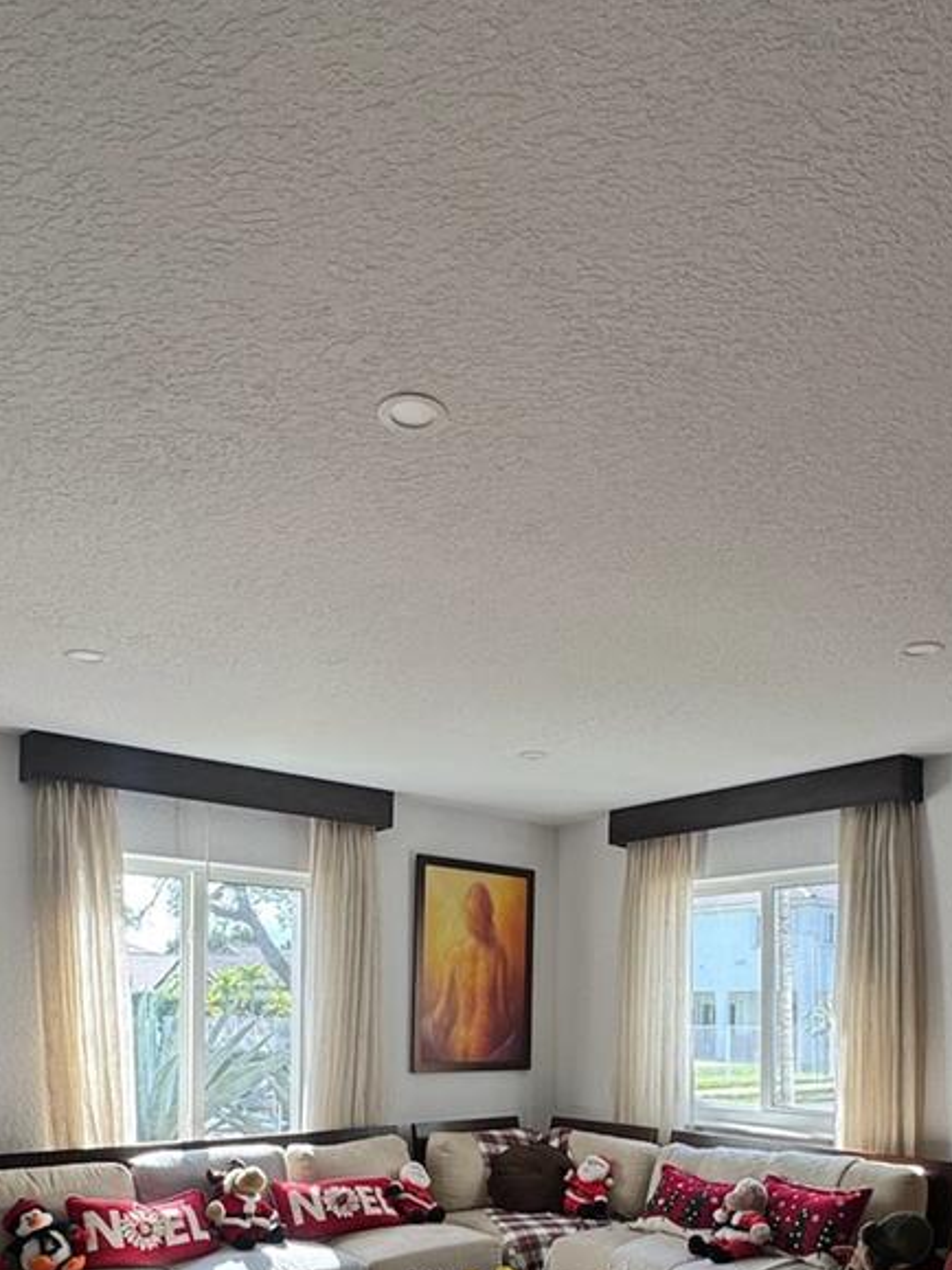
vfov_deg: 57.1
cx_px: 494
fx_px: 1064
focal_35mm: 29
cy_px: 1018
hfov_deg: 48.2
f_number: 2.2
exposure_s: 1/99
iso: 64
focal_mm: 2.22
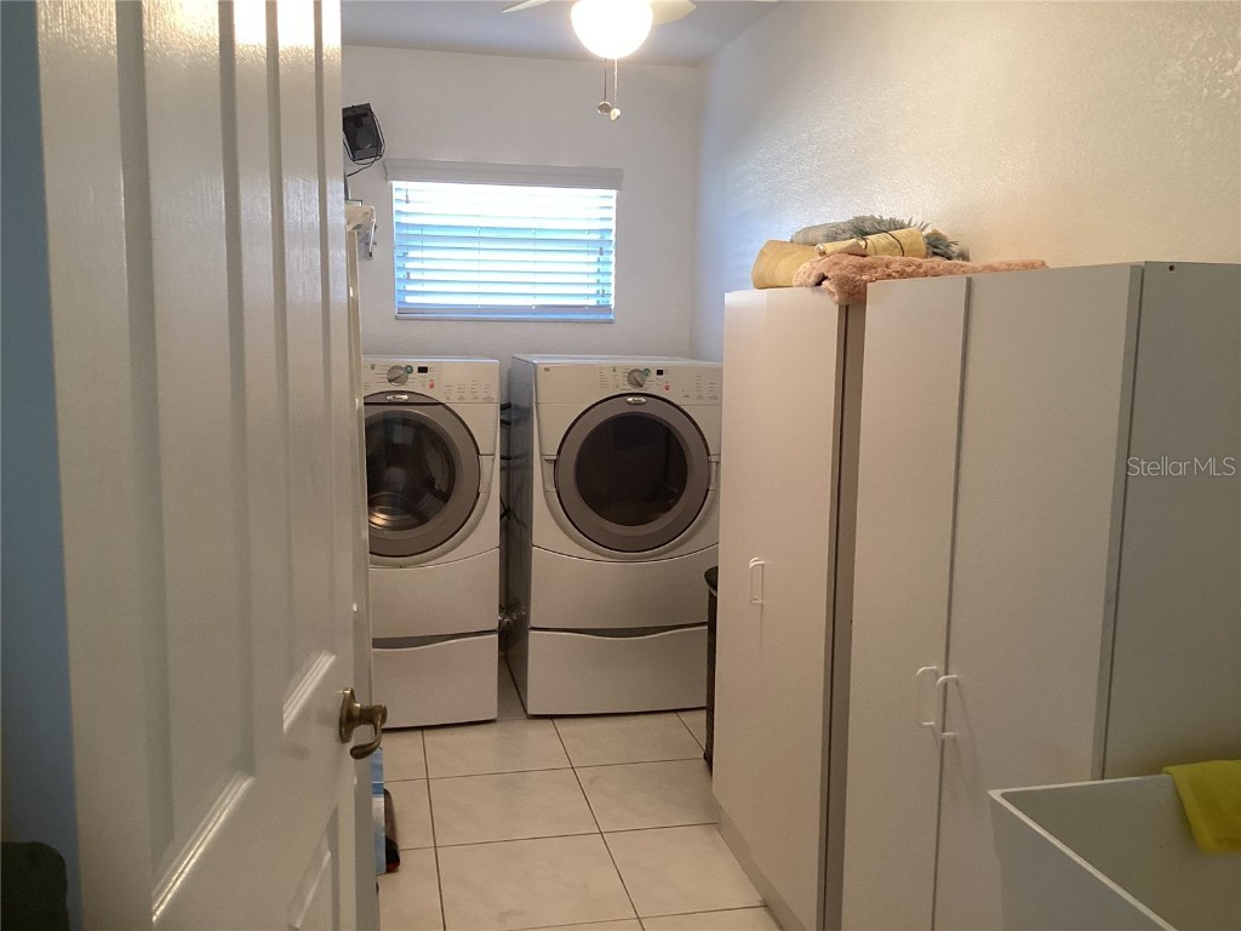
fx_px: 1111
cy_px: 466
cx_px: 620
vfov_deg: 45.4
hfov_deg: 58.4
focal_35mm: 31
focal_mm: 3.3
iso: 160
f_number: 2.4
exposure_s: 1/60
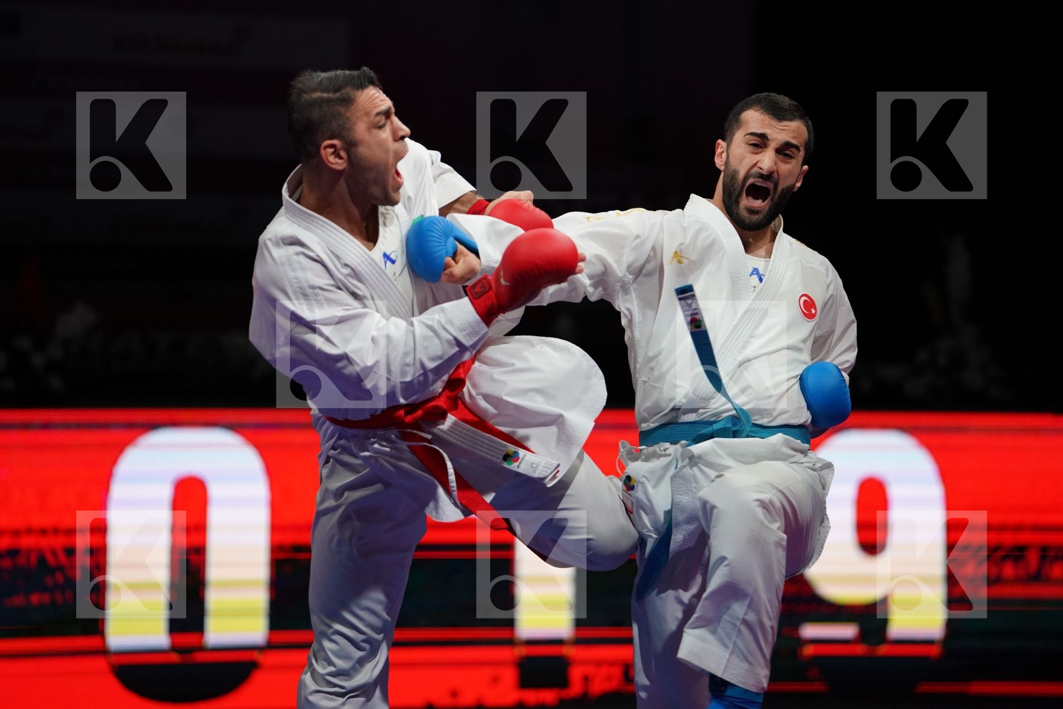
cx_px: 532
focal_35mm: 200
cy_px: 354
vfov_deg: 6.9
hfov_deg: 10.3
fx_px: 5905
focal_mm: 200
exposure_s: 1/1000
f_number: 2.8
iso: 2000
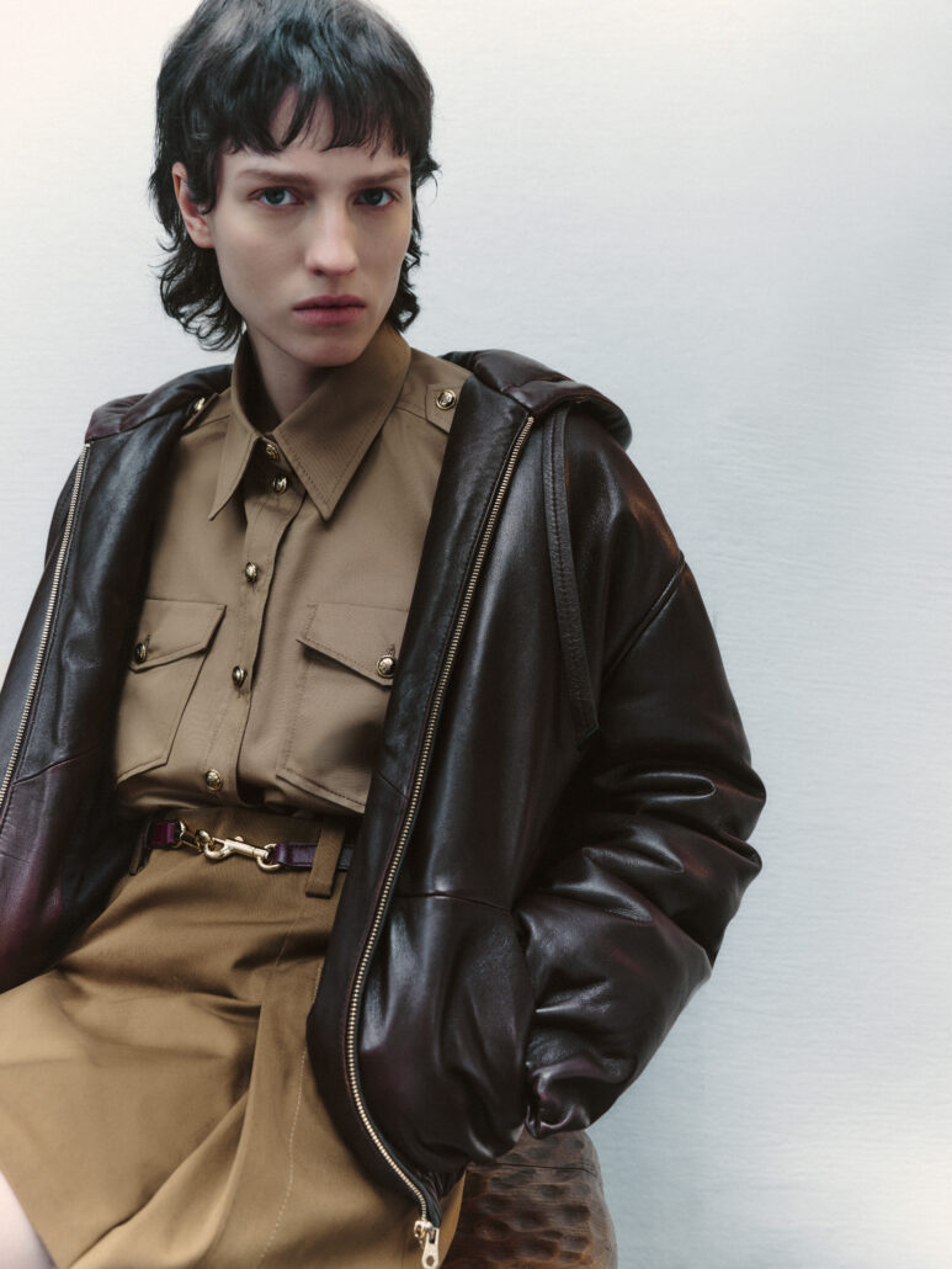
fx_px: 1136
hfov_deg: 45.5
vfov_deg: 58.3
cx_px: 476
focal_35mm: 31
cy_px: 634
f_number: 5.6
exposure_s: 1/30
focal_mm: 39.6
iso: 200
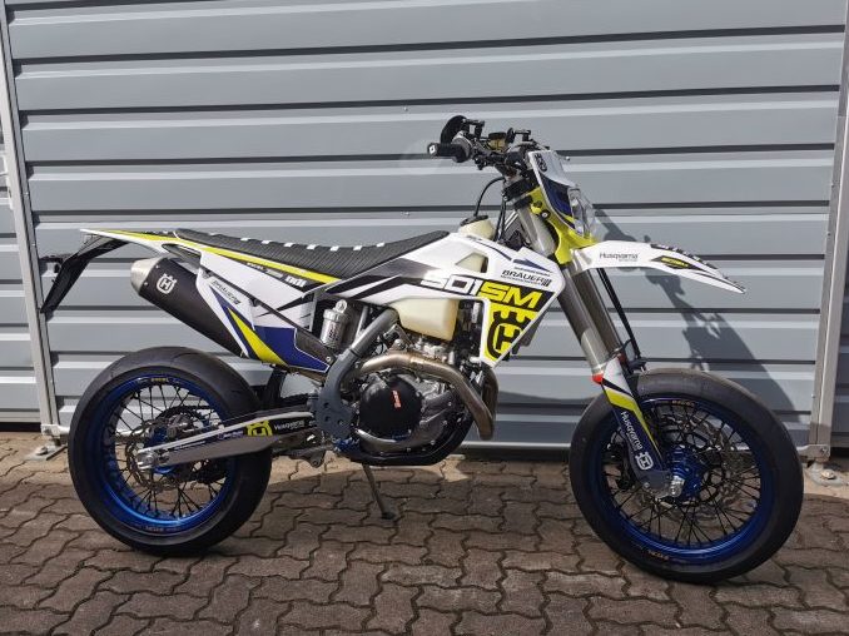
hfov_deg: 65.3
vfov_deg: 51.3
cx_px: 424
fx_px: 662
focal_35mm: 27
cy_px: 318
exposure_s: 1/5263
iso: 50
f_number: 1.6
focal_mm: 5.56
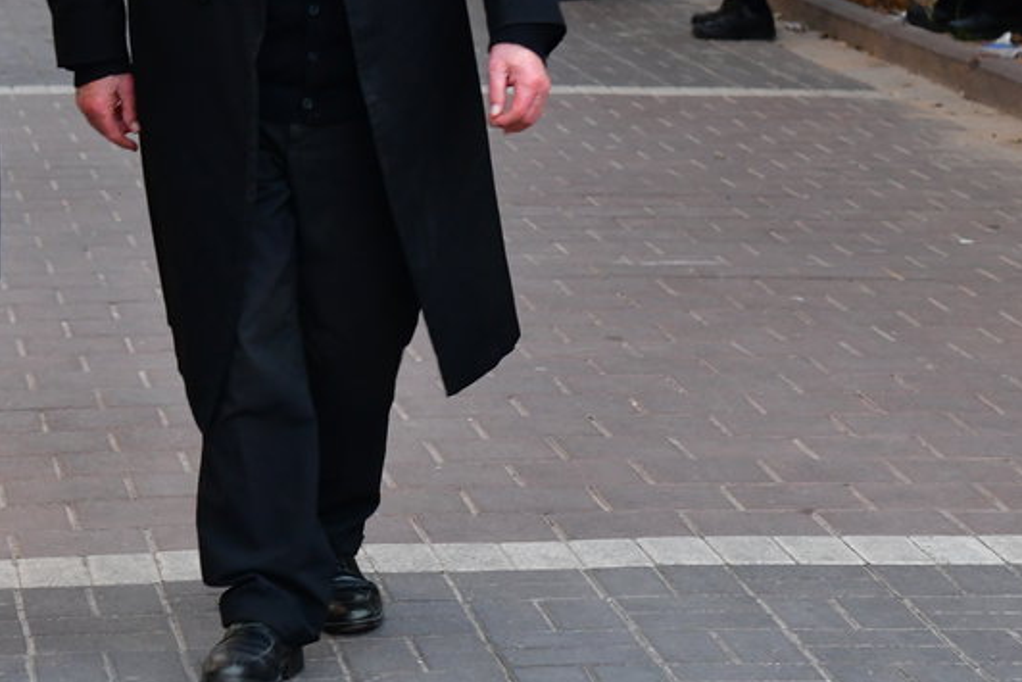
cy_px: -66
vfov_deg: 8.0
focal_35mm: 171
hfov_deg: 12.0
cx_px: 267
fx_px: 4856
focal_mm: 65
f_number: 5.6
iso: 3200
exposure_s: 1/100
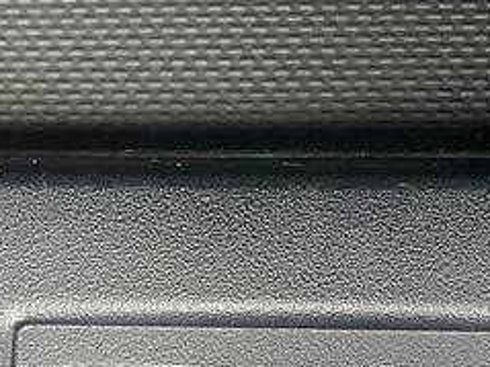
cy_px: 297
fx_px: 1231
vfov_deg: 16.8
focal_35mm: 87
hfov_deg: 22.4
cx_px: 338
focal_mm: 4.2
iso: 400
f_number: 1.8
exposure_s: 1/60
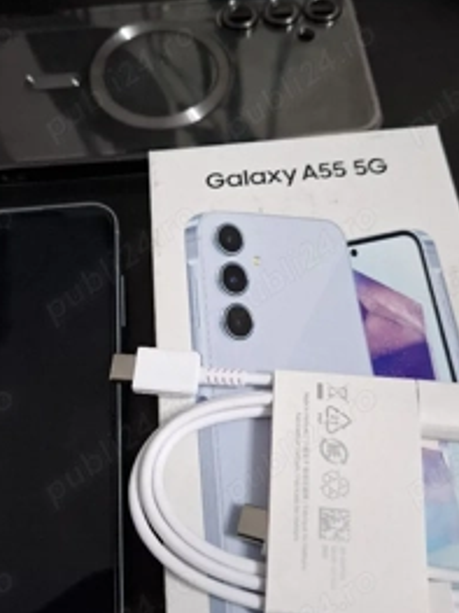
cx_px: 165
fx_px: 619
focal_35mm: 35
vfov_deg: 52.6
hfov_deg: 40.3
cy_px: 291
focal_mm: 5.54
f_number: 1.8
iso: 250
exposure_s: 1/33
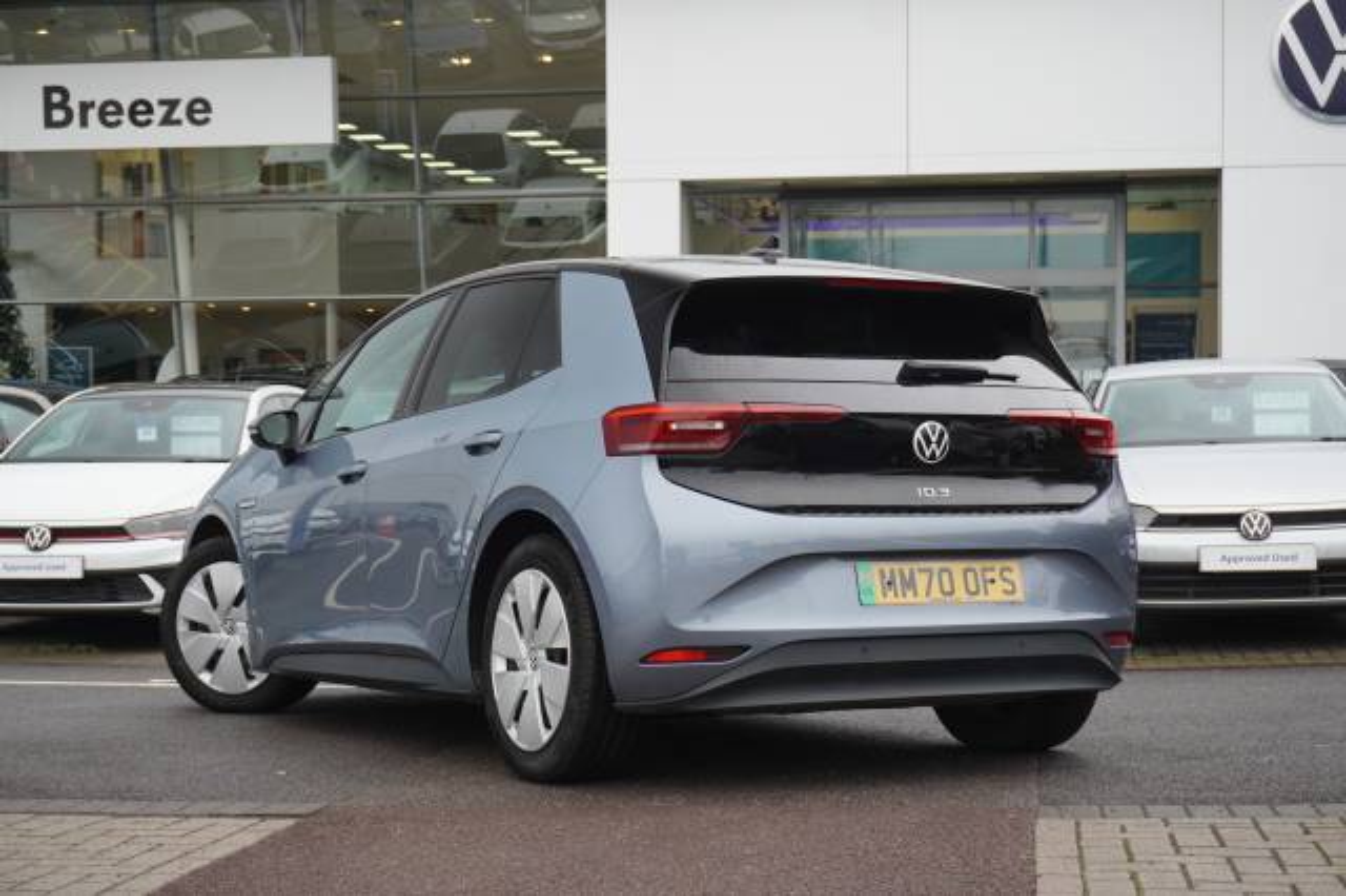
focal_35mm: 60
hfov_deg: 33.4
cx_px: 673
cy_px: 448
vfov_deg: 22.6
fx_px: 2242
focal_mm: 40
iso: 500
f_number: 5.6
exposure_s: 1/160
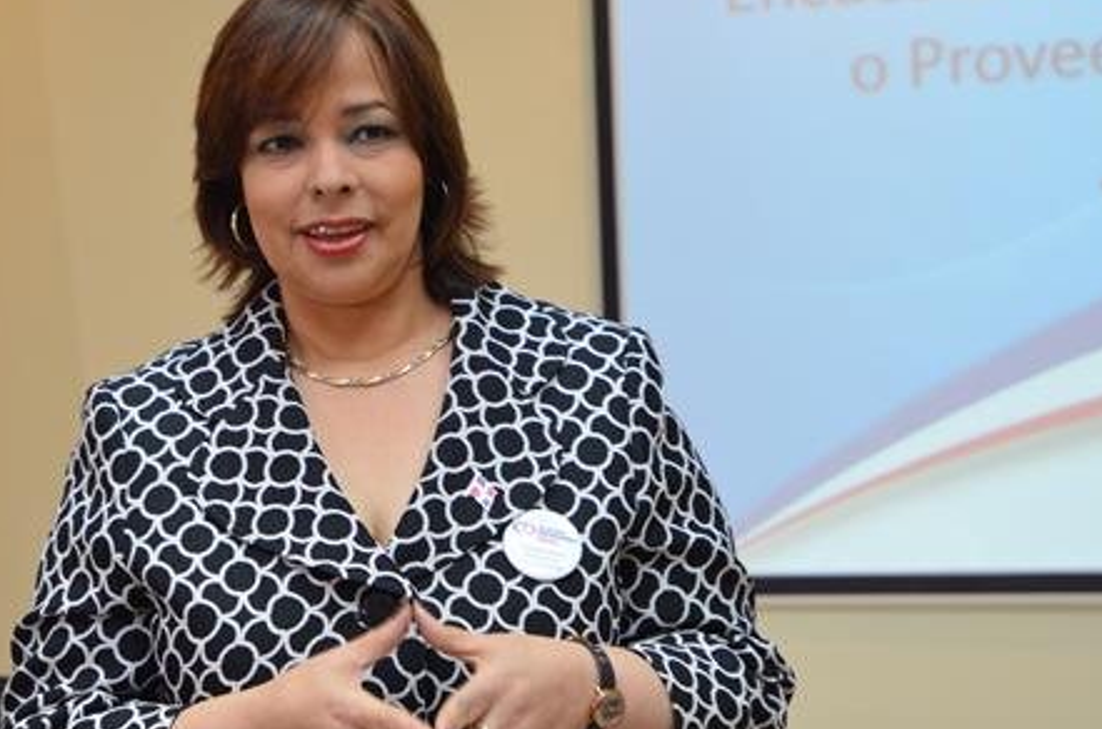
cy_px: 285
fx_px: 2405
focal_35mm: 79
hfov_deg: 25.7
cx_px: 396
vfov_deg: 17.2
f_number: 4
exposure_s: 1/60
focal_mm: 35
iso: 800
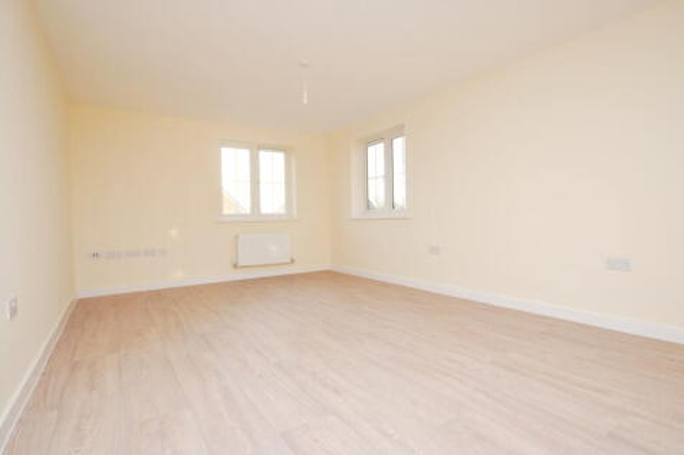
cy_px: 228
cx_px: 342
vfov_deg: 67.3
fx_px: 342
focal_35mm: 18
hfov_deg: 90.0
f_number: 4
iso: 100
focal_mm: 12
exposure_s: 1/60
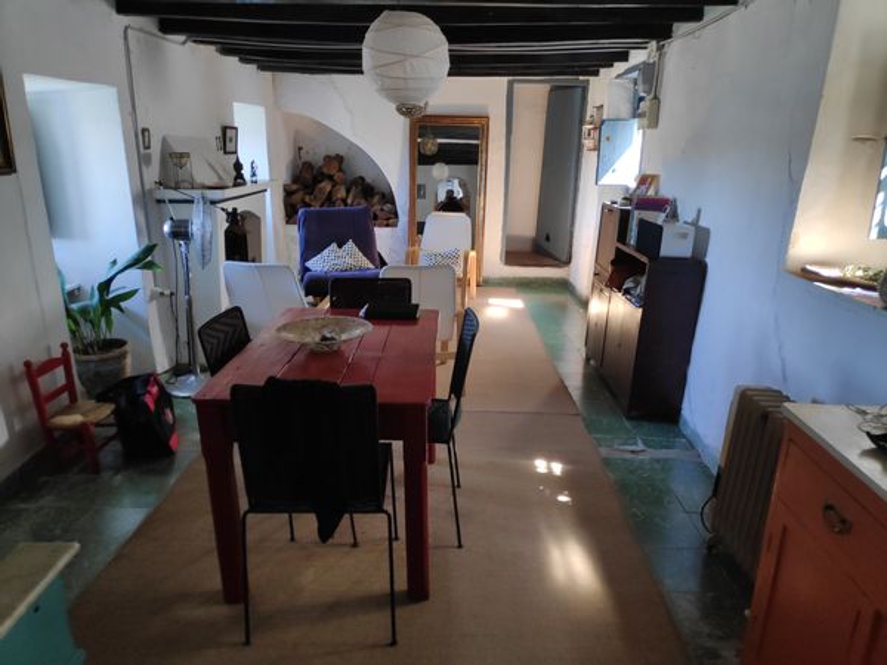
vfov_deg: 66.0
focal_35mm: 20
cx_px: 444
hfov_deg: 81.7
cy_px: 332
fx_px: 512
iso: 162
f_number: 1.9
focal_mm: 3.94
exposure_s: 1/25
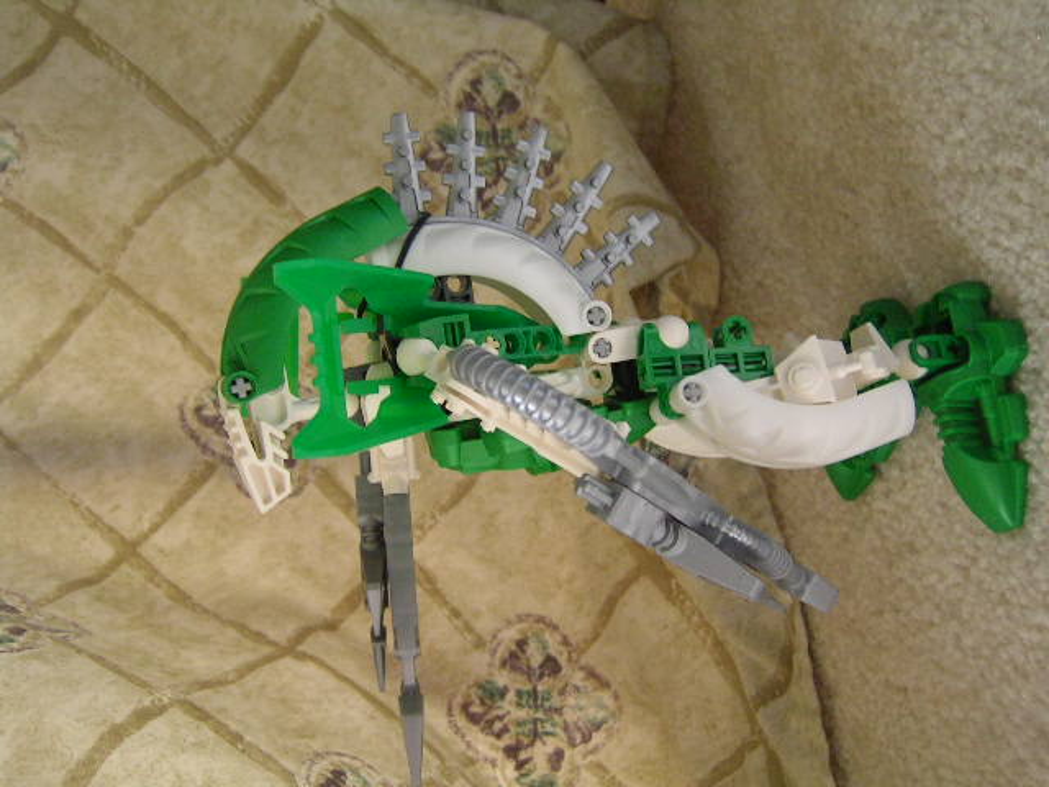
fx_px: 1091
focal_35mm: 36
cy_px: 394
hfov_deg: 51.4
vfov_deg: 39.7
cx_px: 524
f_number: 2.8
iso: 100
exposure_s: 1/14.9
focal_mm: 5.6
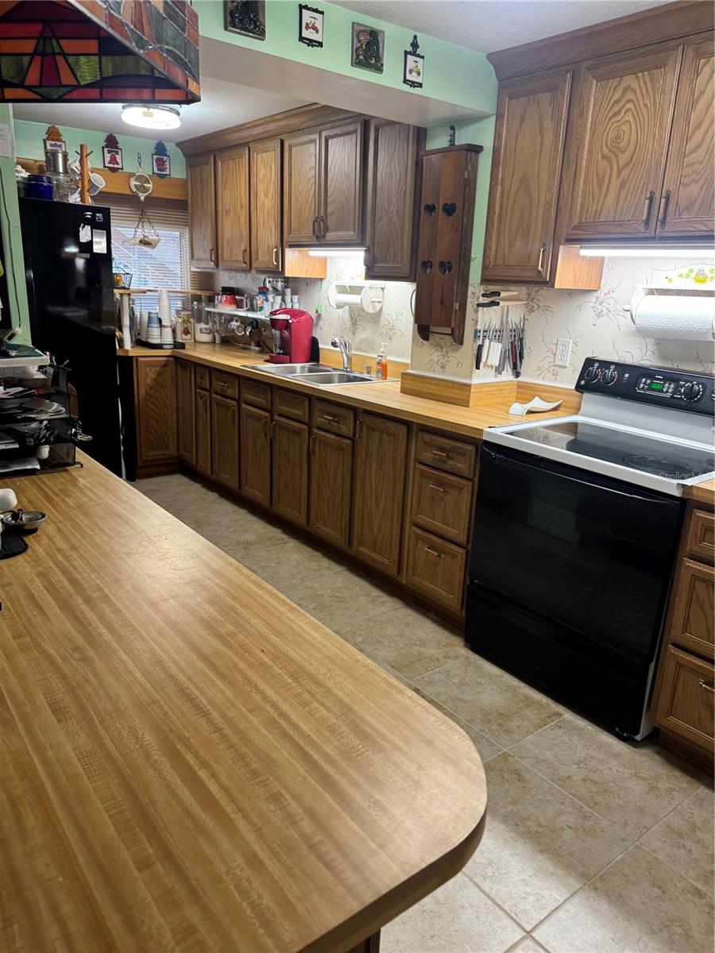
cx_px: 358
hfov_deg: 56.8
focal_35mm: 24
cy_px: 476
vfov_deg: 71.6
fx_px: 661
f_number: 1.78
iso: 160
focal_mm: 6.76
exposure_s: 1/60
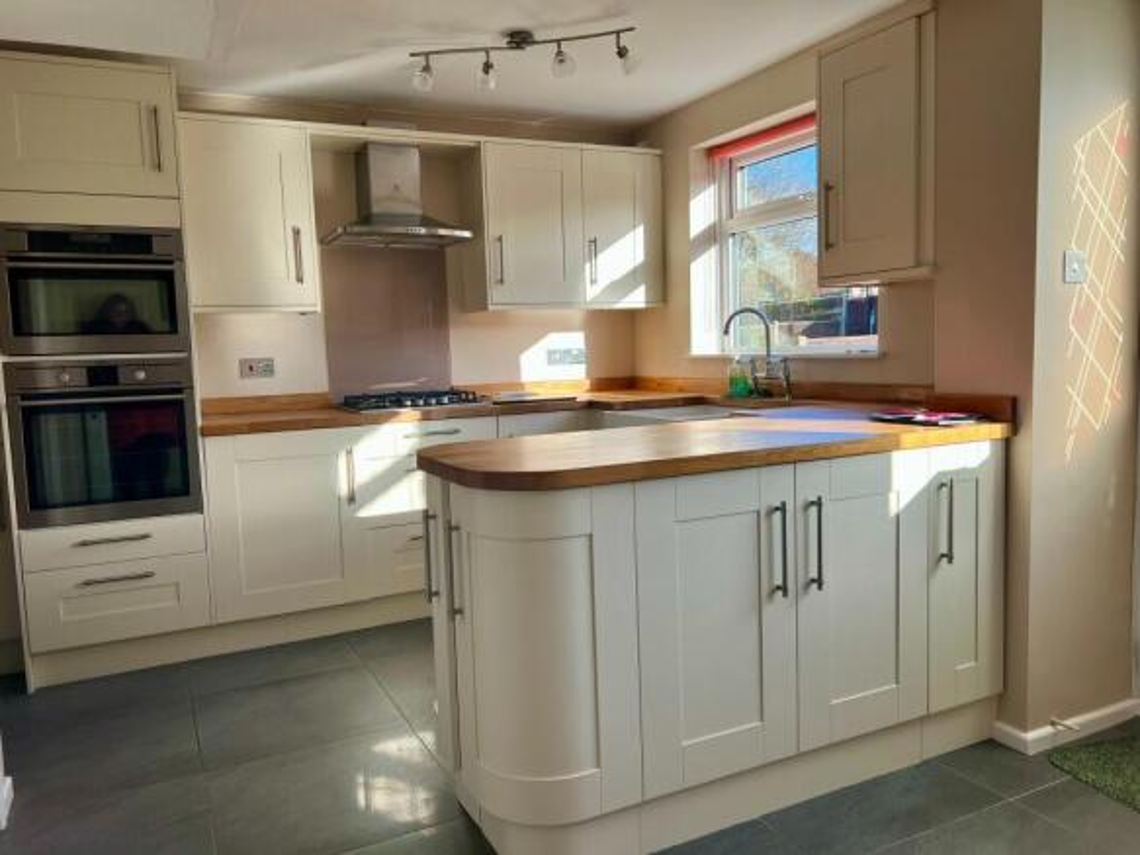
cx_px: 570
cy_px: 428
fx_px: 856
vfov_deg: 53.0
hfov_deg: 67.3
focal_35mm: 26
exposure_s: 1/397
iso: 50
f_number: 1.5
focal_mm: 5.7
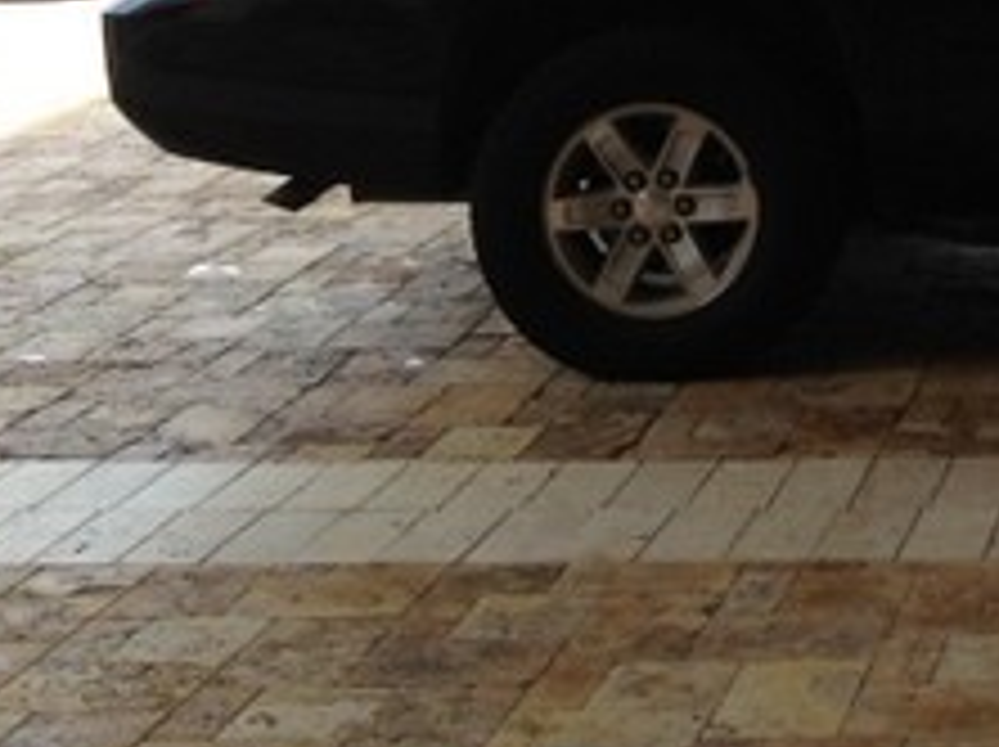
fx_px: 2912
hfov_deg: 17.9
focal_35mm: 101
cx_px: 1377
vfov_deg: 14.0
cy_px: -266
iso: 64
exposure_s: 1/254
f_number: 2.4
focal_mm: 4.28
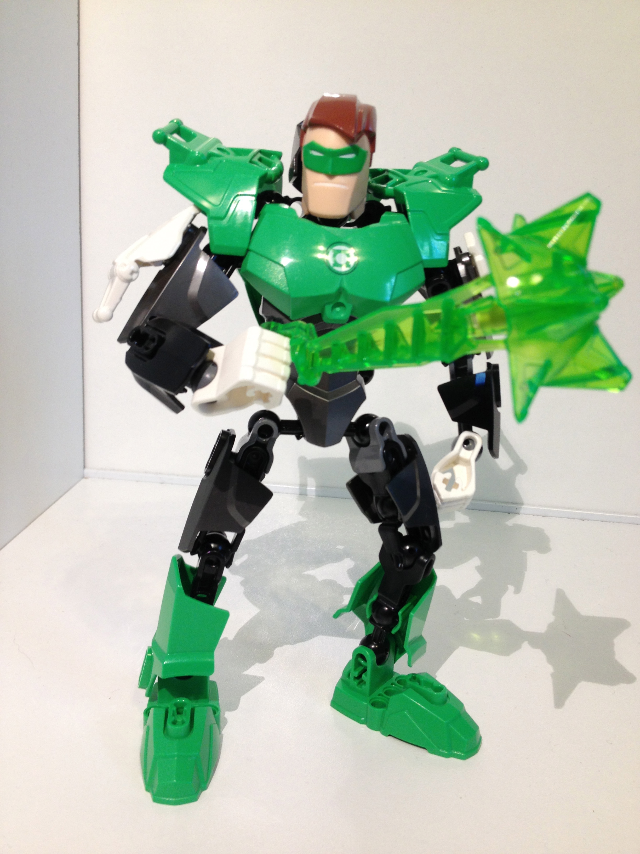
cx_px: 320
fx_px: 863
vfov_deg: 52.6
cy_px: 427
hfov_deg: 40.7
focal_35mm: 35
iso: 64
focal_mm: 4.28
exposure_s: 1/20
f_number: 2.4
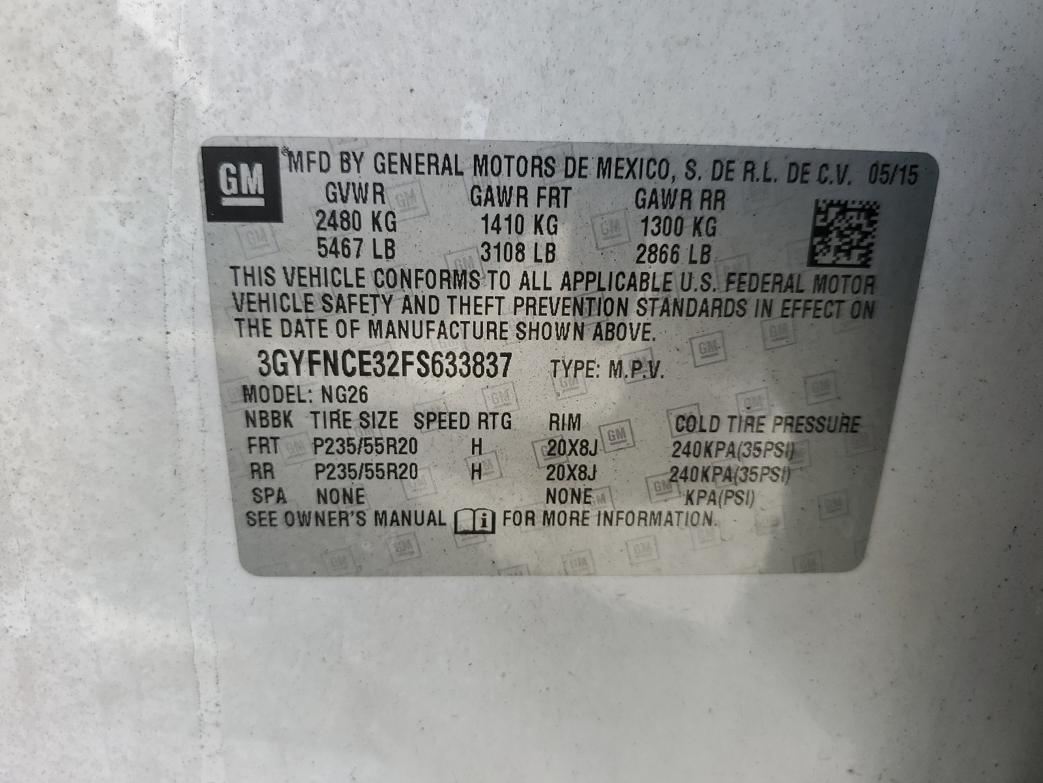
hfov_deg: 67.3
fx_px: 783
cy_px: 392
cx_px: 522
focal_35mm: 26
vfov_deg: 53.1
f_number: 1.5
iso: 50
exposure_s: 1/312
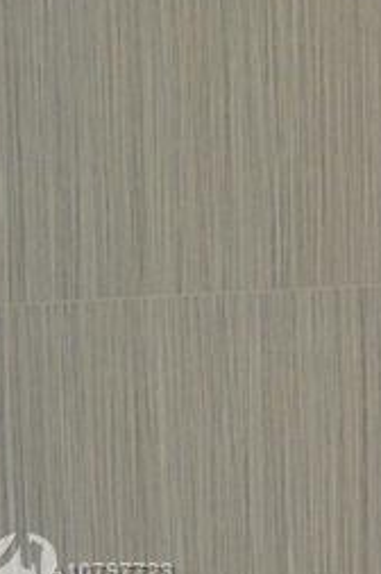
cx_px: 883
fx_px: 2722
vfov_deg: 11.9
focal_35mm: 171
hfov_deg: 7.5
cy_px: 572
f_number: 7.1
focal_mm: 24
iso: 400
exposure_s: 1/30
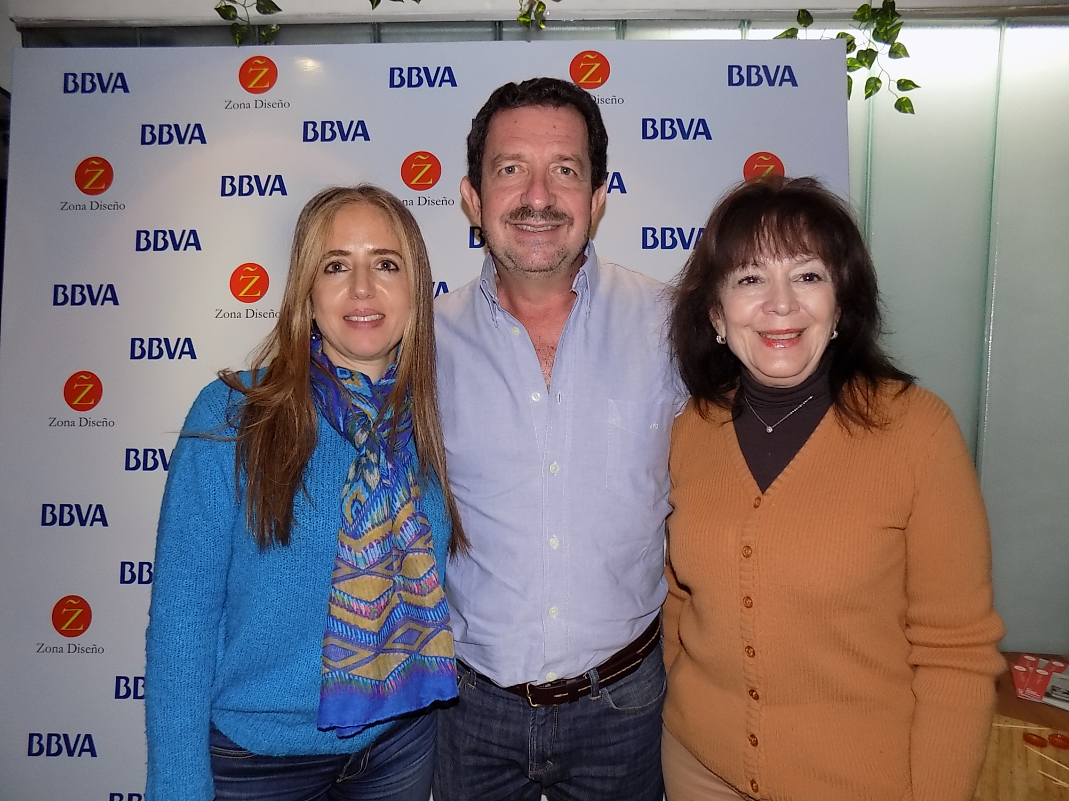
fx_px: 710
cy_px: 400
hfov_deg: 73.9
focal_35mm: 23
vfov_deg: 58.9
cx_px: 534
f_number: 3.1
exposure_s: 1/30
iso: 200
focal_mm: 4
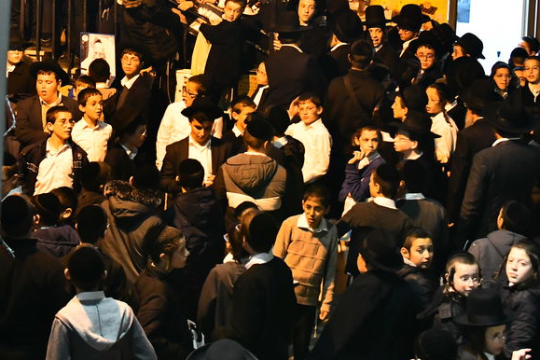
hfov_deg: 17.6
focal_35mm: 116
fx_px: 1740
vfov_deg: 11.7
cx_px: 245
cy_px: 11
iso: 2500
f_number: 4.5
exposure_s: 1/60
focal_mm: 48
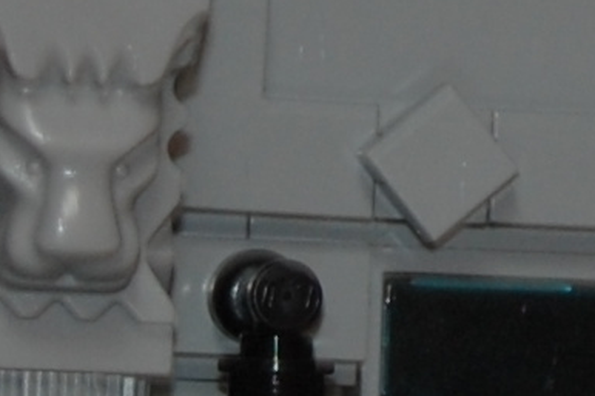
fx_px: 8888
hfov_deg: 3.8
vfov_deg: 2.5
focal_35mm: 538
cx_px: 655
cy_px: -228
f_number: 5.3
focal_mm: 46
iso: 400
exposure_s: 1/60
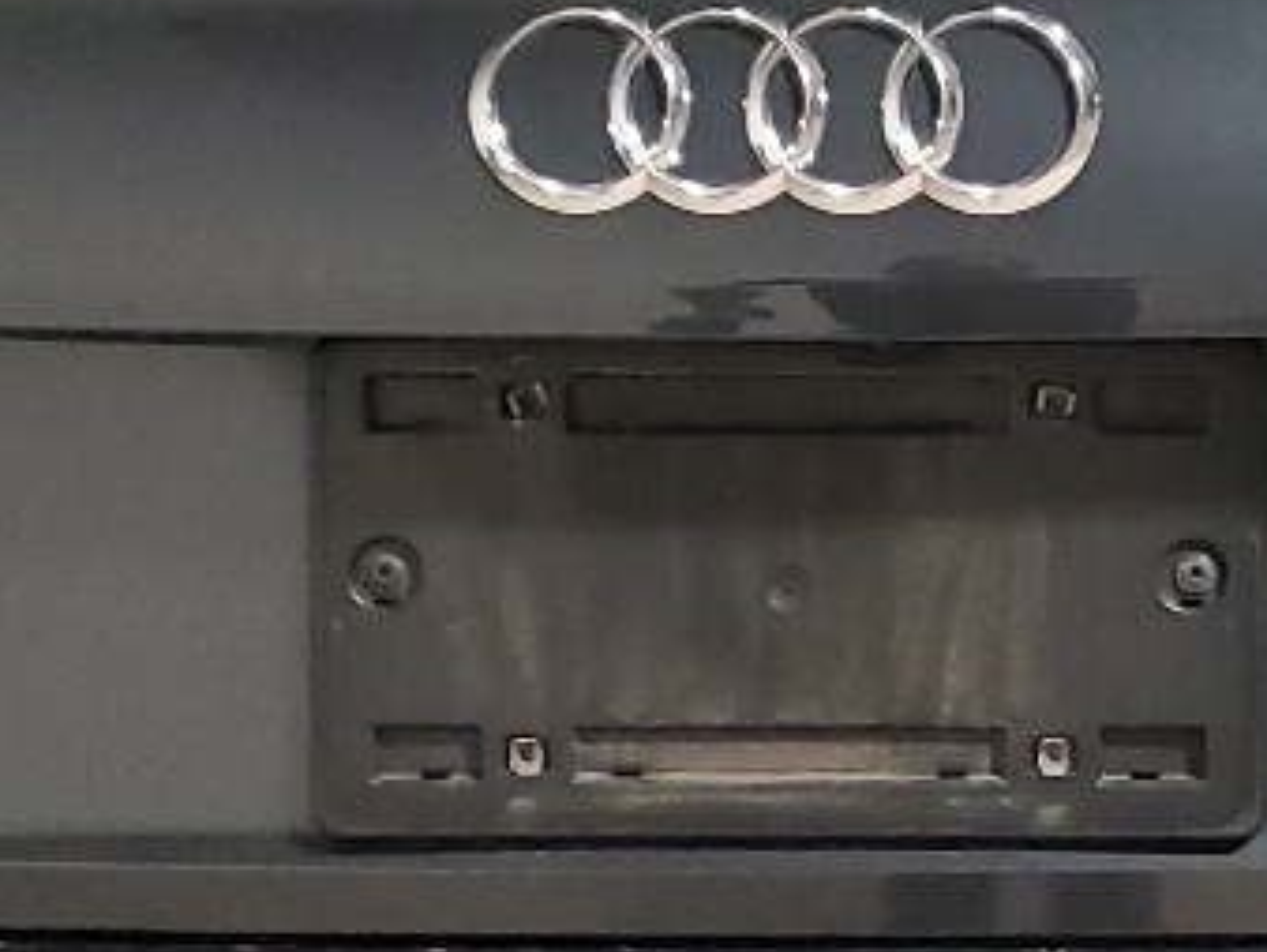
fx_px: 4505
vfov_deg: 12.1
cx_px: 956
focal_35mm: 123
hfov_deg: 15.9
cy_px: 510
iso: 358
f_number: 1.5
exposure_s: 1/60.2
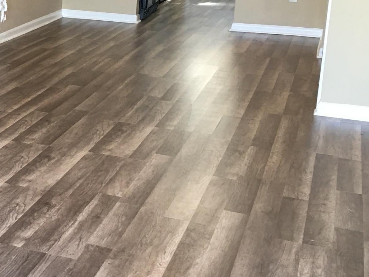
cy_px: 73
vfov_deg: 19.5
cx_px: -49
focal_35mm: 75
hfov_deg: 24.1
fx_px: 799
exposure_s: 1/30
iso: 40
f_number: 2.2
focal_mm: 4.15
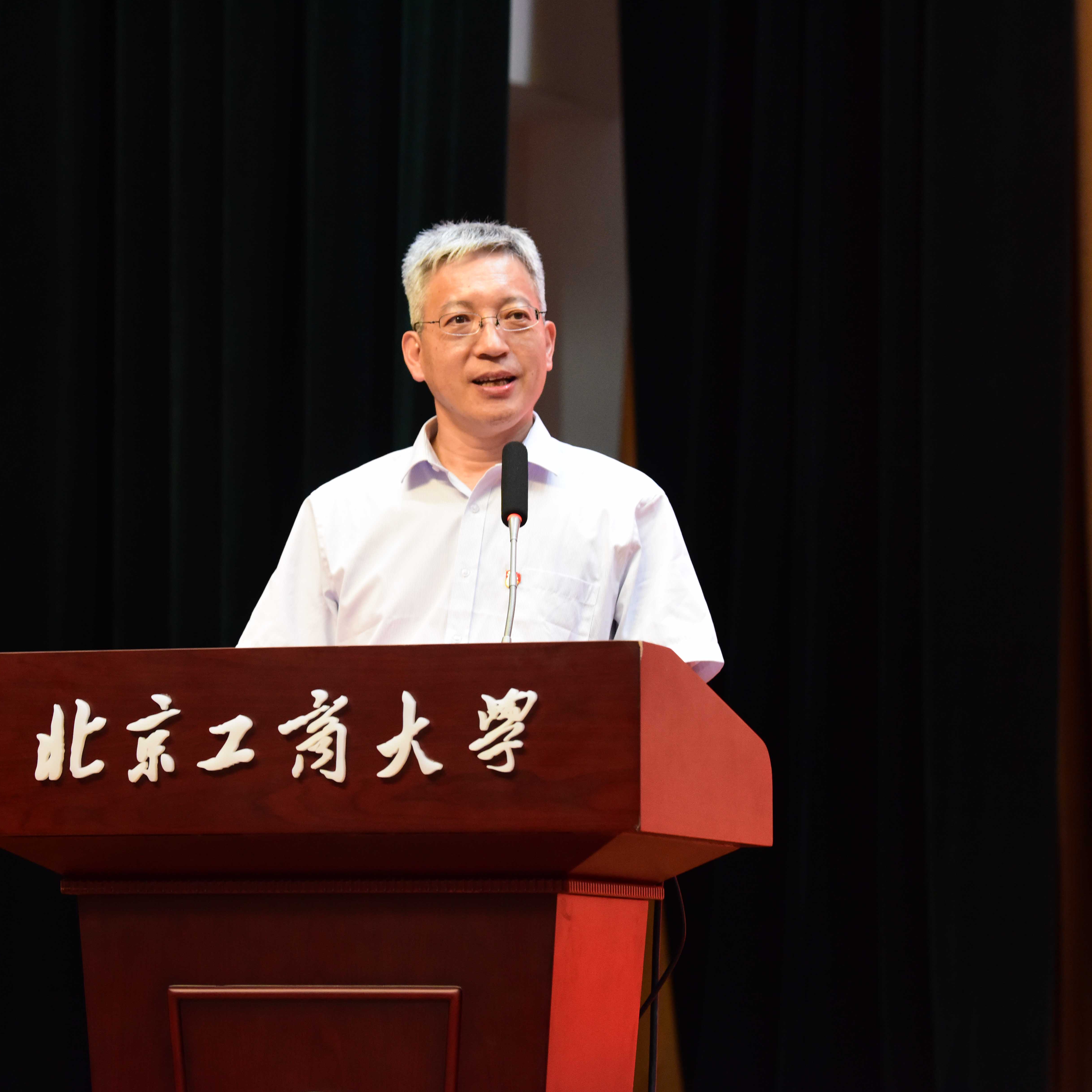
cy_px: 548
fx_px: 4568
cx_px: 394
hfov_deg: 13.6
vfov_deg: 13.6
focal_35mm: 128
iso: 4000
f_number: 4.5
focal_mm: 100
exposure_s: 1/125
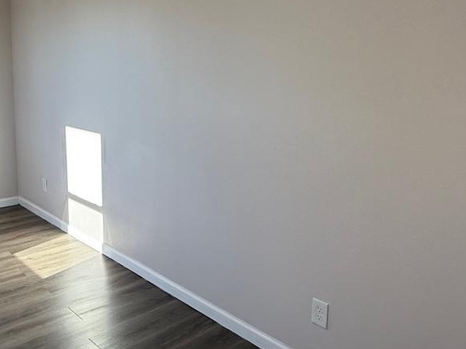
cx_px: 179
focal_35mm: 35
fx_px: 471
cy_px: 134
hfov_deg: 52.1
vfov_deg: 40.5
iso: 64
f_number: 2.2
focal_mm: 2.22
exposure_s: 1/280
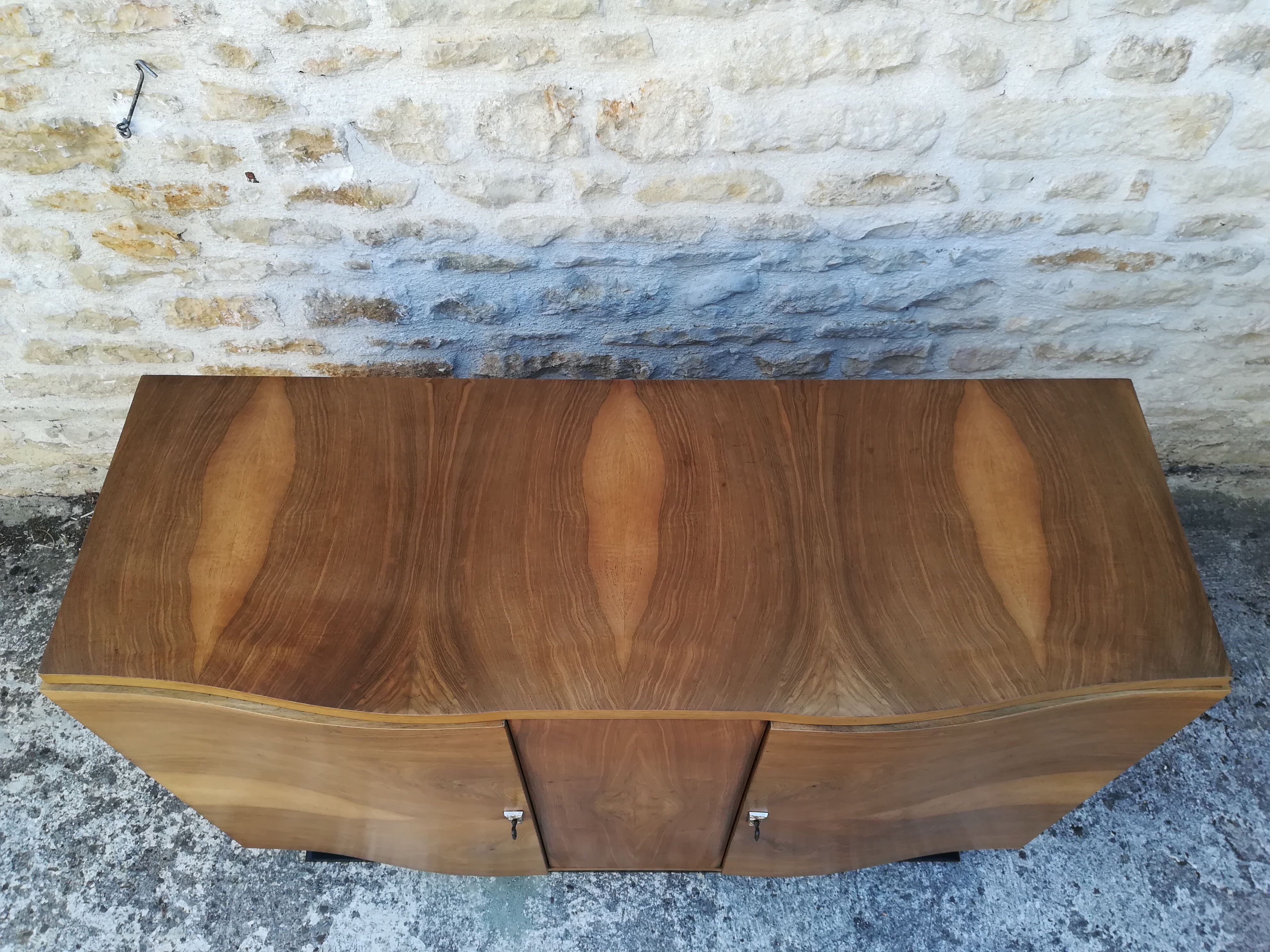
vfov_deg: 53.1
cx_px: 635
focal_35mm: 26
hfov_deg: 67.3
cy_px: 476
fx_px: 954
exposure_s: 1/100
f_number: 2.2
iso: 80
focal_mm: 3.83
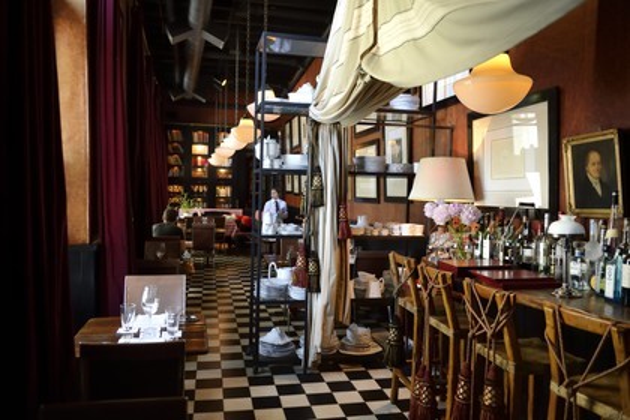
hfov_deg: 65.5
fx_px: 490
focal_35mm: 28
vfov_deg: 46.4
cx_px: 315
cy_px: 210
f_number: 3.2
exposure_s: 1/50
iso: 800
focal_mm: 28
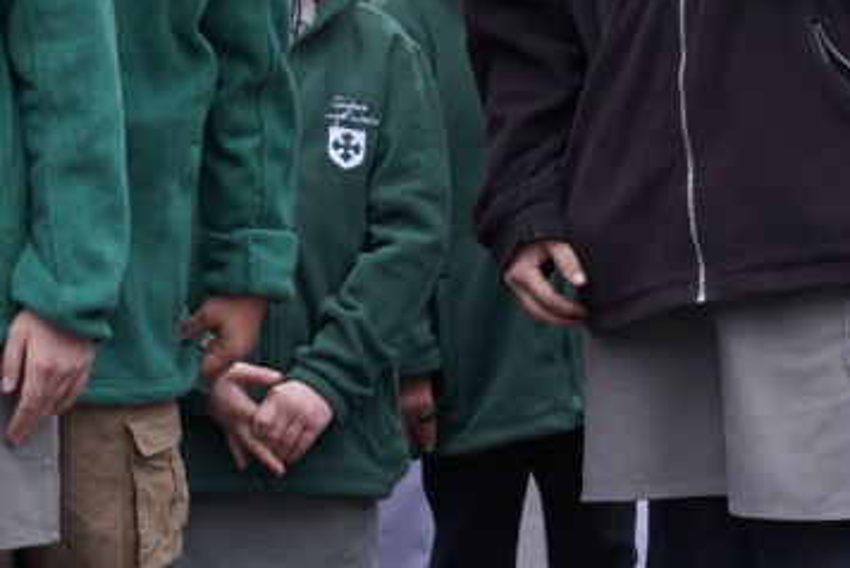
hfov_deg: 5.3
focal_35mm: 383
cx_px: 1399
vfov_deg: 3.6
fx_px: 9050
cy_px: -288
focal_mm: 105
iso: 1250
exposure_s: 1/160
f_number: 4
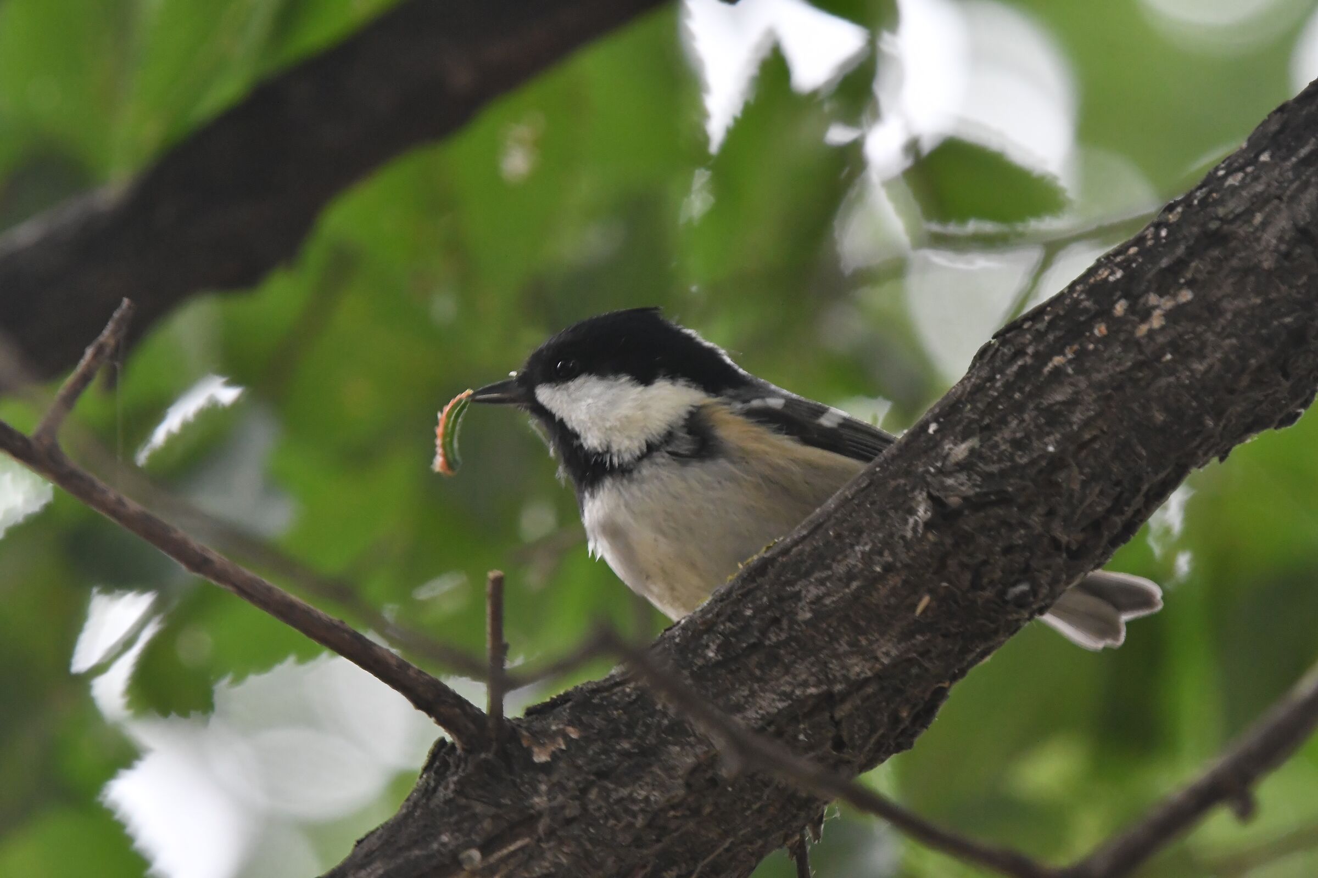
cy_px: 439
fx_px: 20867
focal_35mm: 570
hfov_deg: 3.6
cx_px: 659
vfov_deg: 2.4
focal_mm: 380
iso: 3200
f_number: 8
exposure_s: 1/200
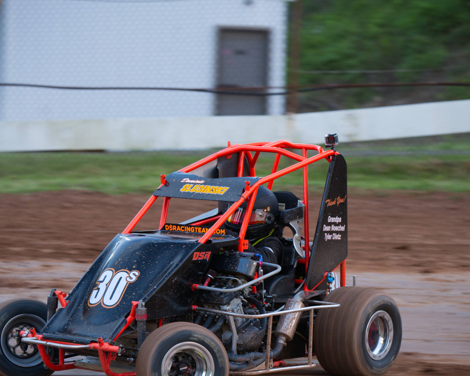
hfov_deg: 11.0
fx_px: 2448
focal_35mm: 176
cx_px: 206
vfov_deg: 8.8
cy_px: 233
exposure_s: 1/400
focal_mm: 125
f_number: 2.8
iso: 1400
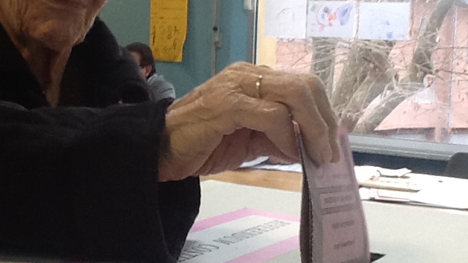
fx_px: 930
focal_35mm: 75
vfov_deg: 16.1
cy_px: 151
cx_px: 195
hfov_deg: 28.2
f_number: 2.4
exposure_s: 1/30
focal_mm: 2.03
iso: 64
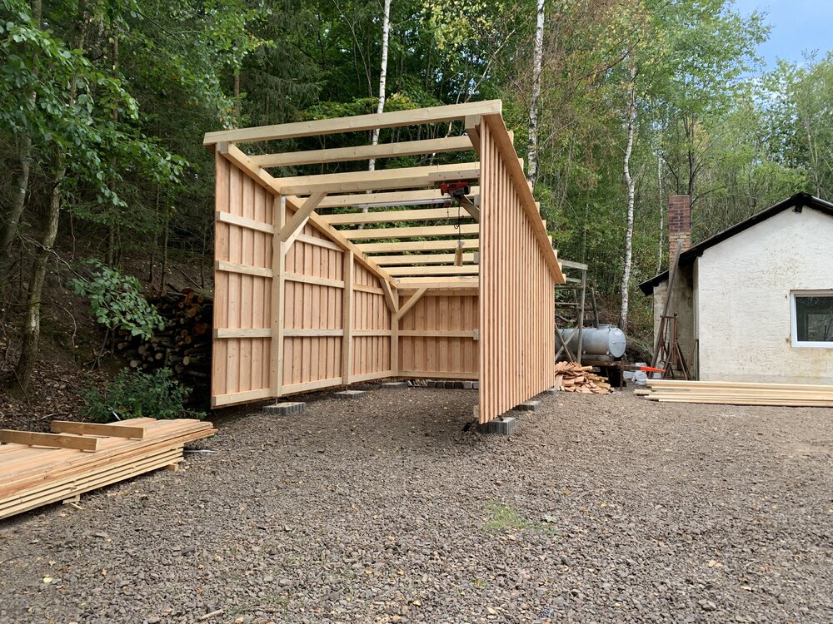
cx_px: 416
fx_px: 626
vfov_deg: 53.1
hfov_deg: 67.3
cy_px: 312
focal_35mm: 26
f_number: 1.8
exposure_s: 1/219
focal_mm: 4.25
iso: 25
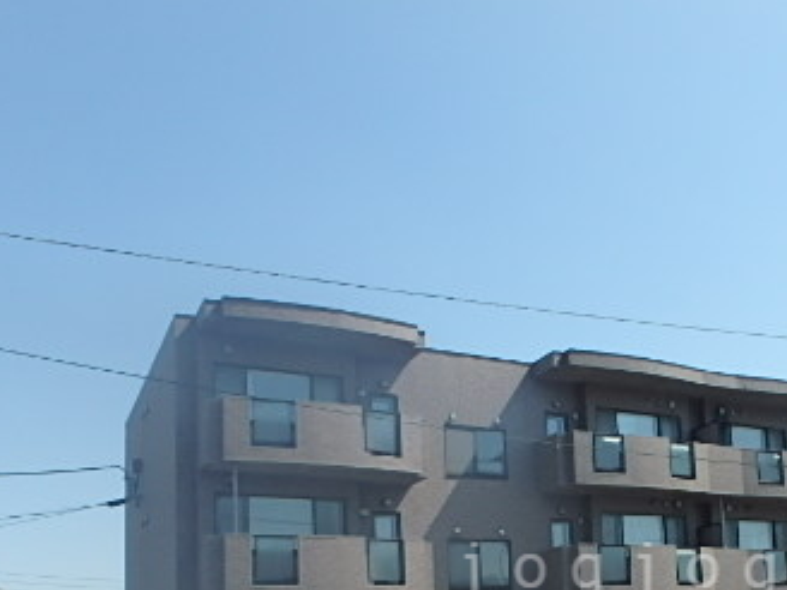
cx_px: 624
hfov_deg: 43.7
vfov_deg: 32.7
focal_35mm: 41
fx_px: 932
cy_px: 571
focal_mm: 3.7
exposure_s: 1/400
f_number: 6
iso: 125
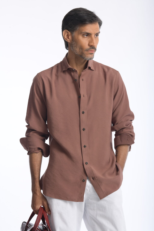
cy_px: 116
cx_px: 77
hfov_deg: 11.4
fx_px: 770
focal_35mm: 120
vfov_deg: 17.1
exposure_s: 1/250
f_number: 11
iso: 500
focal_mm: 120
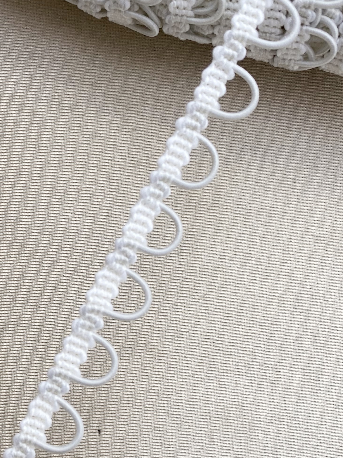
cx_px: 58
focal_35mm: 54
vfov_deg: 35.1
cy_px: 311
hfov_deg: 26.4
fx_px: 713
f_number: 1.8
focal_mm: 4.25
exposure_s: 1/100
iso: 50
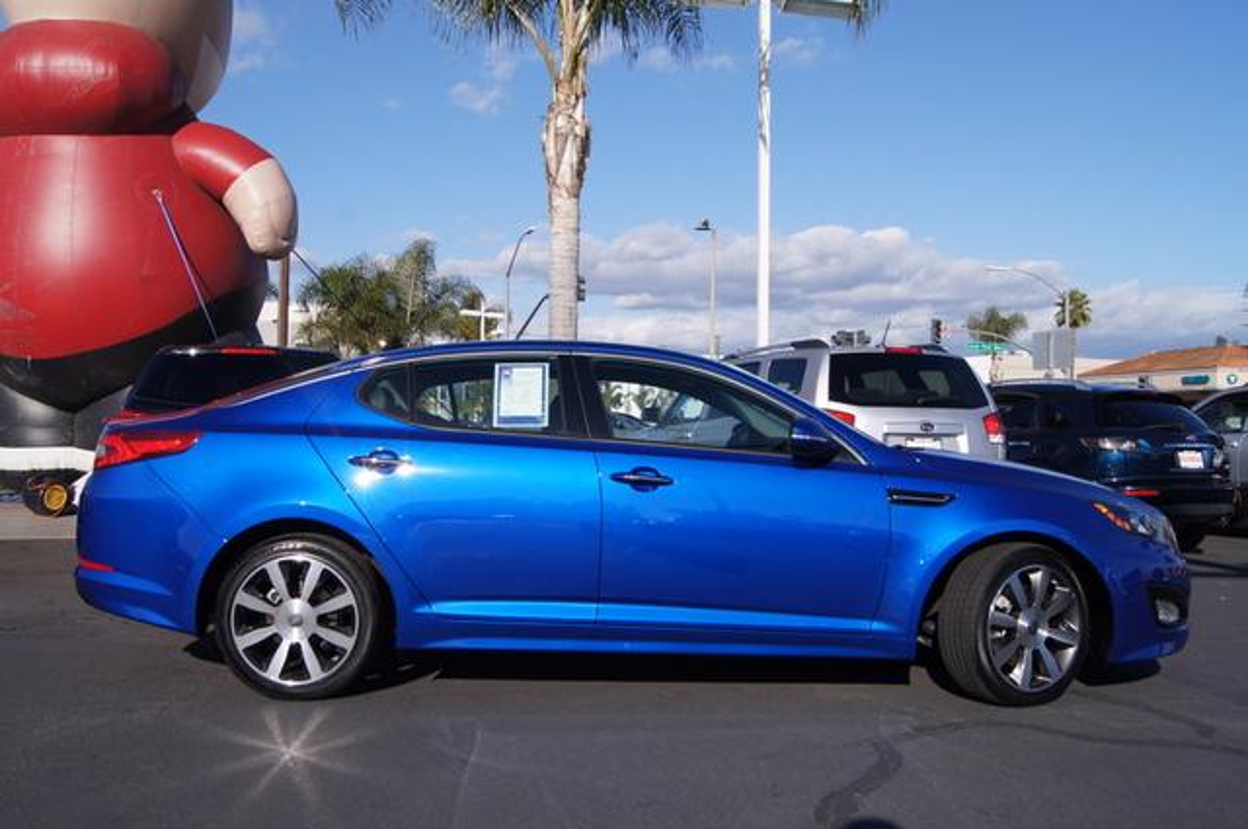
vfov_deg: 39.9
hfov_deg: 57.3
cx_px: 624
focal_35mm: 33
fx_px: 1143
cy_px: 414
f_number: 11
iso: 400
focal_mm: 22
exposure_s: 1/640
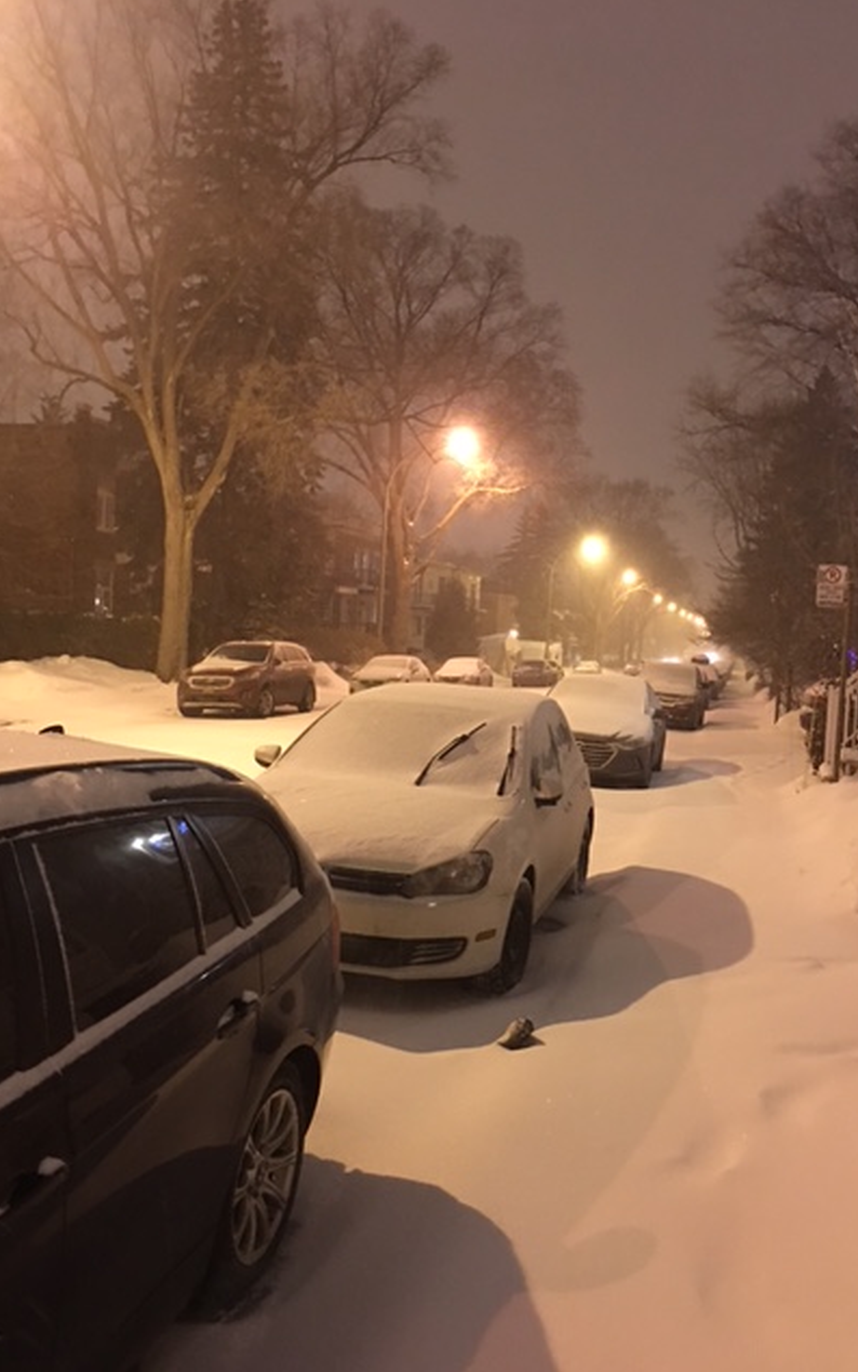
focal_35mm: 31
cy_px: 683
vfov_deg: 61.2
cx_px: 437
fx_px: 1160
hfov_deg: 40.6
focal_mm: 4.15
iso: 125
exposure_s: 1/4
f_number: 2.2
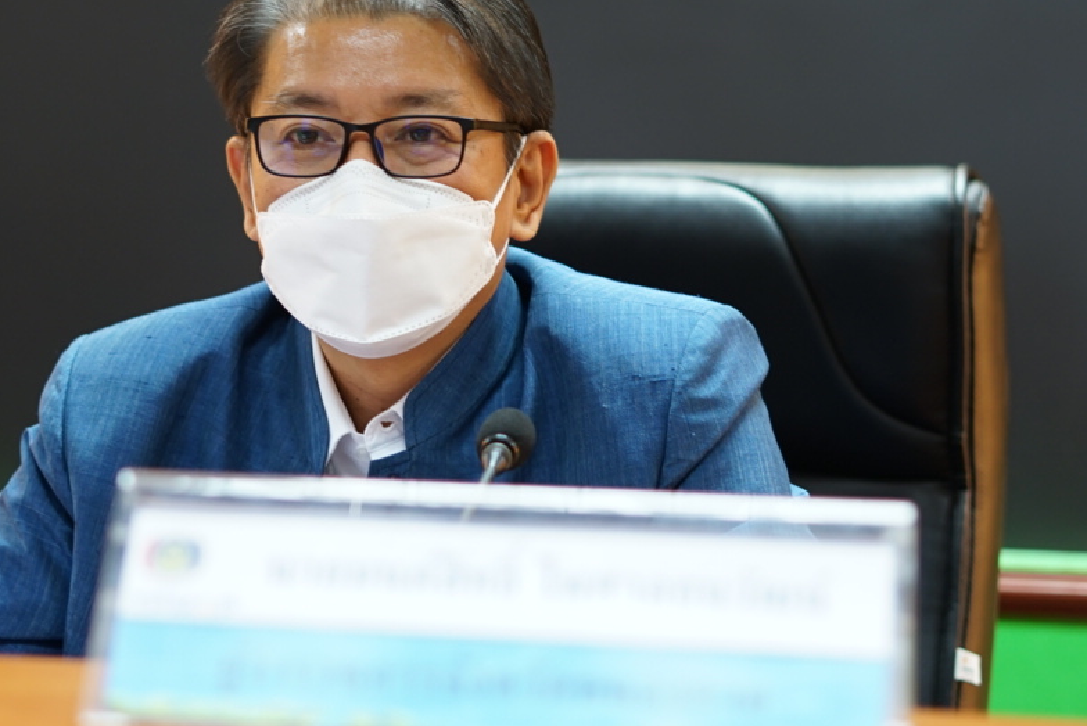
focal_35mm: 103
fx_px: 3112
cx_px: 446
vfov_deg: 13.3
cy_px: 157
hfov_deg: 19.8
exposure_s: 1/40
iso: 400
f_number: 2.2
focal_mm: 50
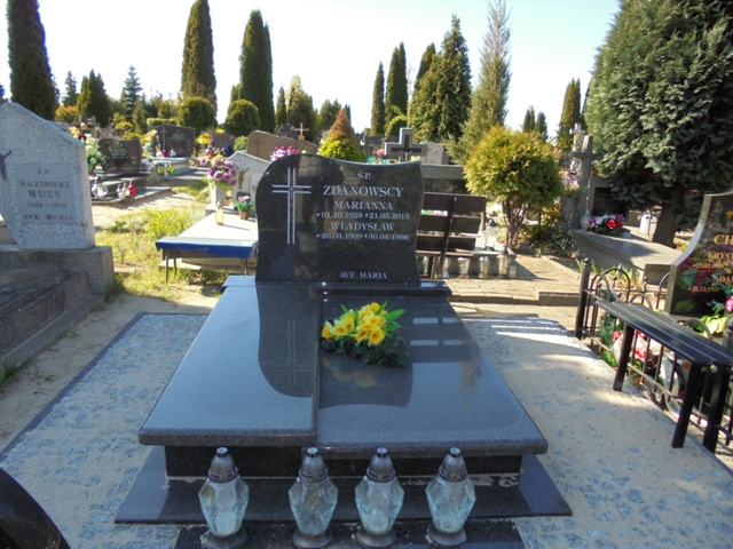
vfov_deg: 53.1
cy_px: 274
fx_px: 551
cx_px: 366
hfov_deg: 67.3
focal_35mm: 26
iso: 100
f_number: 3.5
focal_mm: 4.6
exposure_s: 1/320
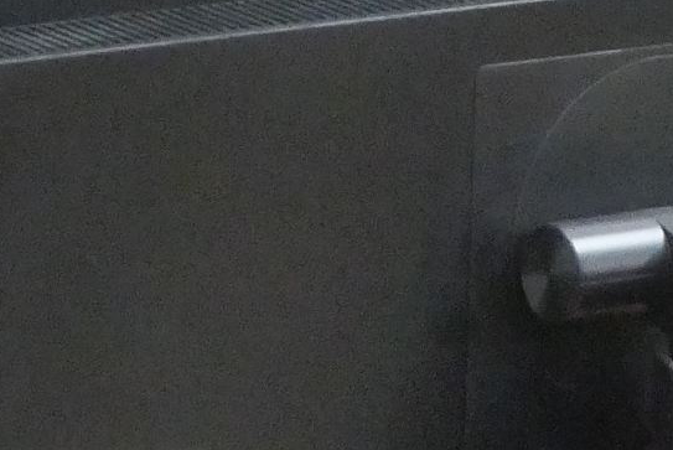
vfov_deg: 1.8
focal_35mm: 779
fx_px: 14574
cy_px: -590
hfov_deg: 2.6
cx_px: -564
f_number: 7.1
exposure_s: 1/15
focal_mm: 55
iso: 3200
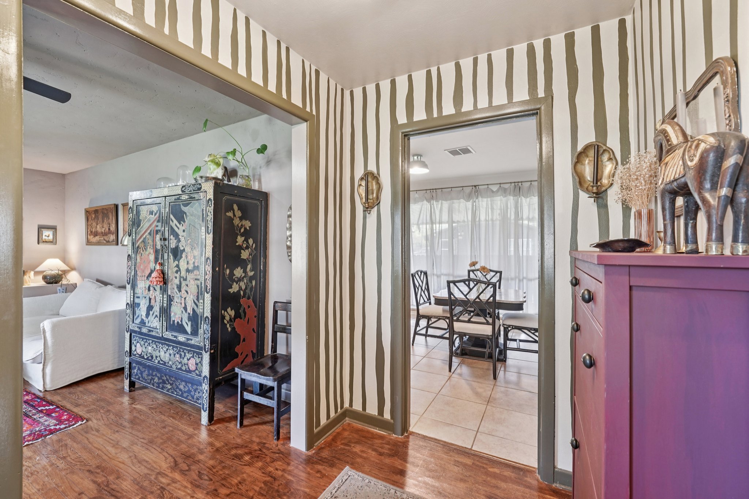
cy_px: 250
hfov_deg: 104.3
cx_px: 374
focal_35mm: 14
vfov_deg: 81.2
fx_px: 291
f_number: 8
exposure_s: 1/8
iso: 400
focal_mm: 14
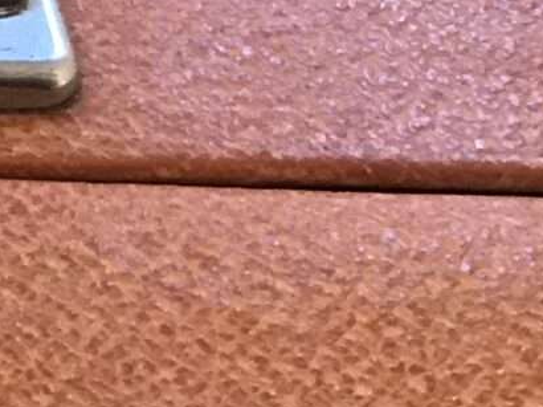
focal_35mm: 175
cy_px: 159
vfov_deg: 8.5
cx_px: -1041
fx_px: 2744
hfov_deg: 9.2
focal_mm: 3.99
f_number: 1.8
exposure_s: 1/17
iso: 64
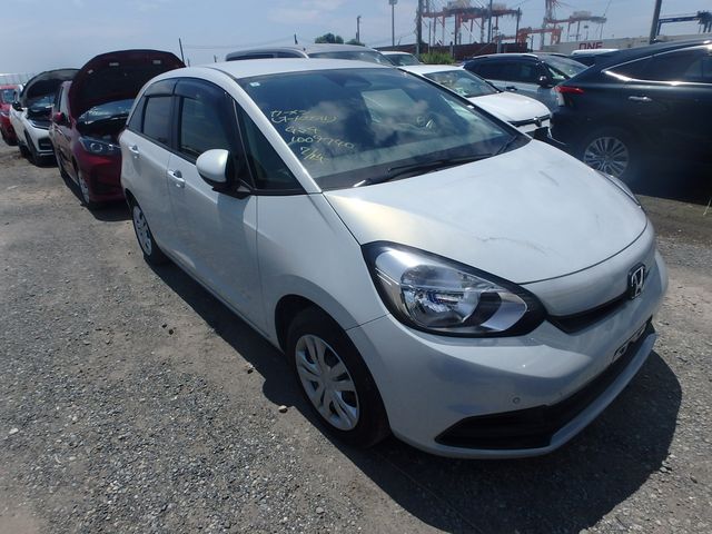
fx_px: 432
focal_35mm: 21
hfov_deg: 79.0
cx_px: 356
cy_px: 267
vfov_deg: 63.4
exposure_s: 1/800
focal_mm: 3.7
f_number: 6
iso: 125
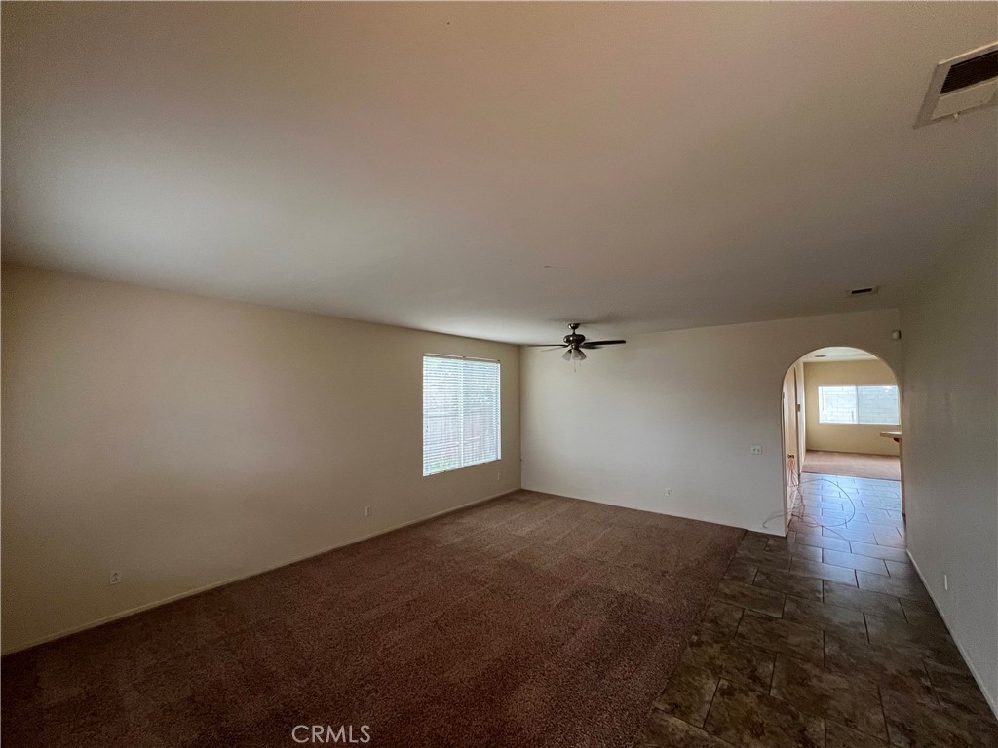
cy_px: 374
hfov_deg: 106.2
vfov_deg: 89.9
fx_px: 375
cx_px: 499
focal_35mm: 13
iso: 250
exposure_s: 1/60
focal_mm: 1.57
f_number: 1.8
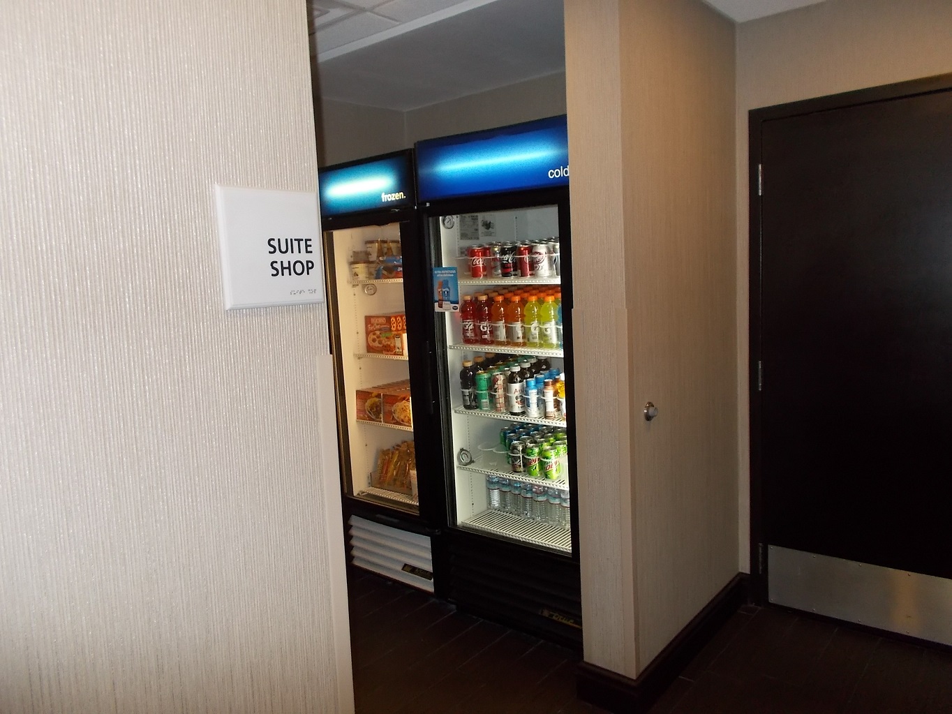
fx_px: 715
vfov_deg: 53.1
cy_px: 357
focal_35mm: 26
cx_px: 476
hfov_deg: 67.3
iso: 200
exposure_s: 1/25
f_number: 3.2
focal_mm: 4.6
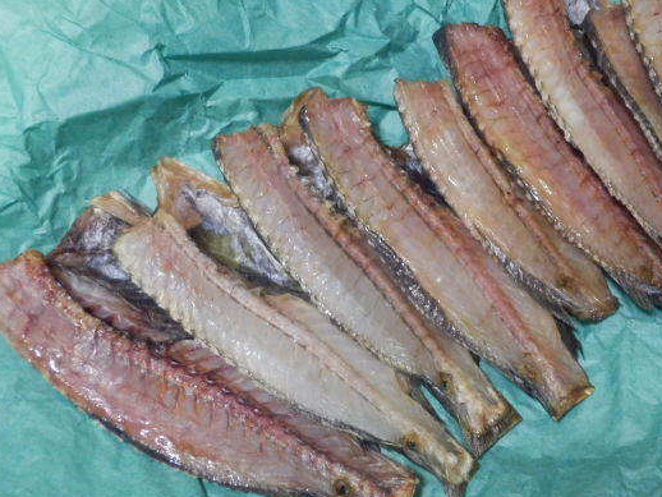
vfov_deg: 23.3
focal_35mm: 63
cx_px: 400
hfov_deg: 30.6
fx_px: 1205
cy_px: 226
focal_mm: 9.1
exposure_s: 1/8
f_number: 4.4
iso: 800
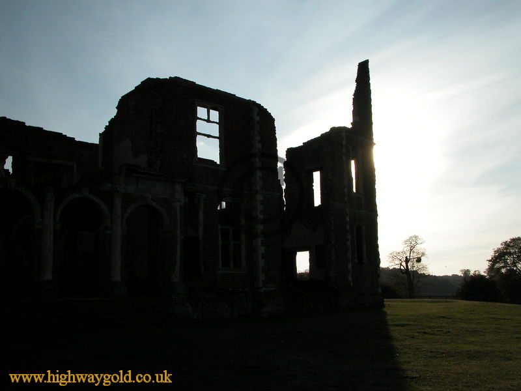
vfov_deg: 40.7
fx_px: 527
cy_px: 196
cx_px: 260
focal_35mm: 35
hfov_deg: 52.6
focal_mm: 8.9
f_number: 8
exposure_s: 1/542
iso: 100
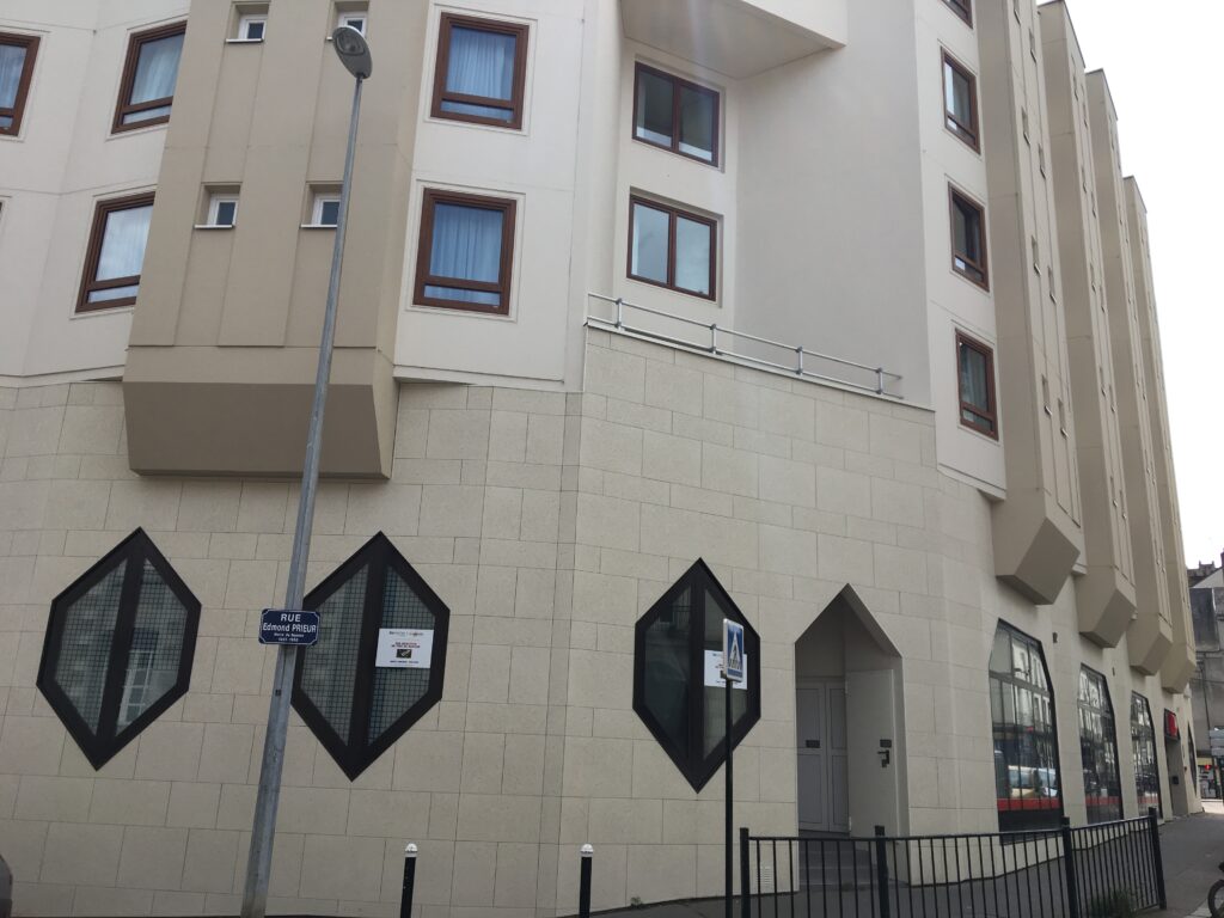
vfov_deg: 48.2
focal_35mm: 29
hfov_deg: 61.7
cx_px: 612
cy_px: 459
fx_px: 1025
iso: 25
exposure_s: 1/874
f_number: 2.2
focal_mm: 4.15
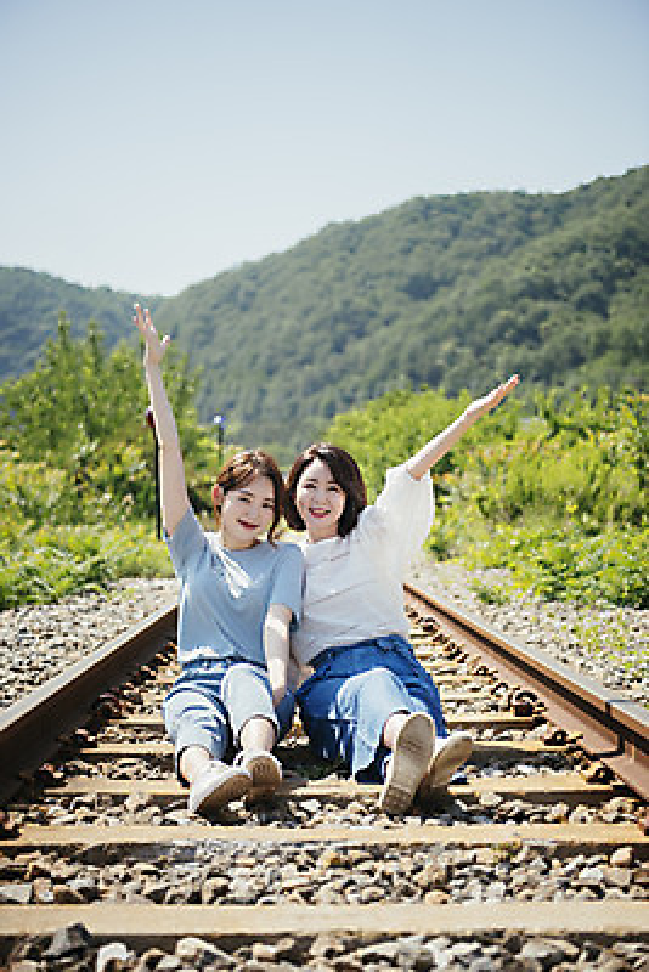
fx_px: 1675
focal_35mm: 62
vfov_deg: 32.4
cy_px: 486
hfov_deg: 21.9
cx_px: 324
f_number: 3.2
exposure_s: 1/1250
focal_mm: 62
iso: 100
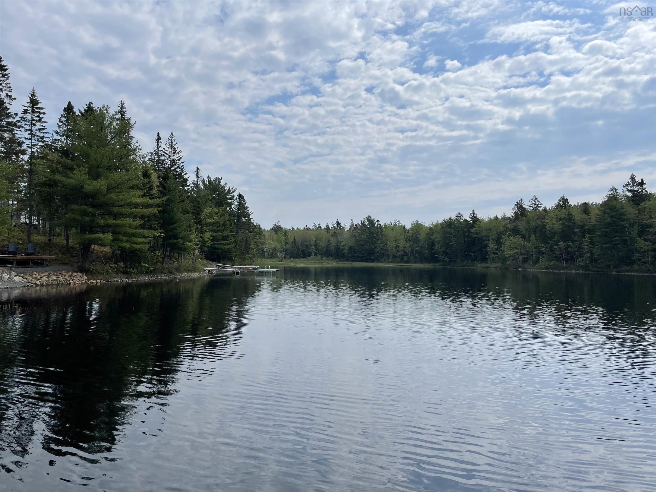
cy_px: 246
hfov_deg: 67.3
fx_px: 493
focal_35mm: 26
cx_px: 328
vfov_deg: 53.1
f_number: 1.6
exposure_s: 1/9091
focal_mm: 4.2
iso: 32
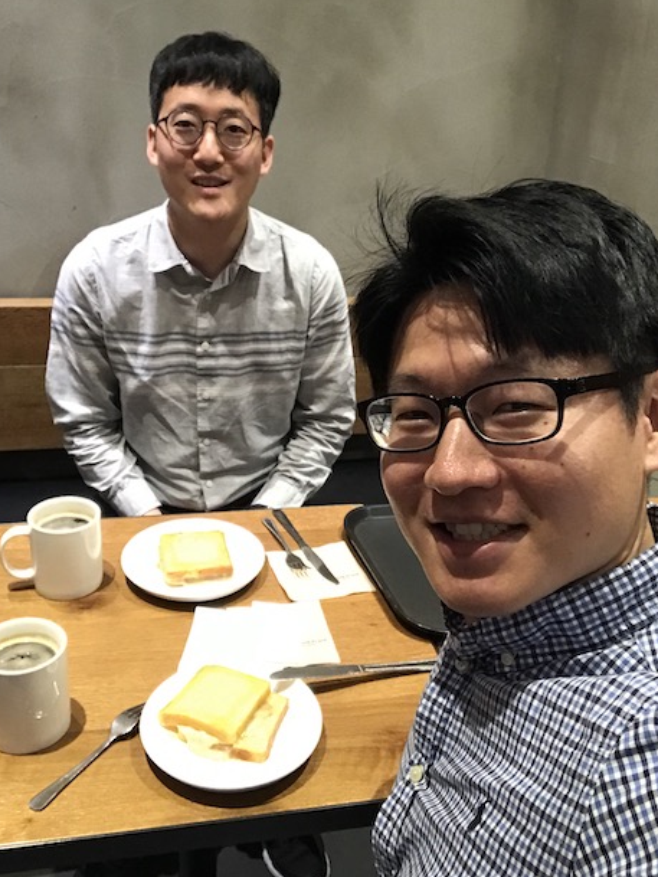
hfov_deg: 40.7
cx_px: 324
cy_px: 415
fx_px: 887
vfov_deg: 52.6
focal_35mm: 35
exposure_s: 1/30
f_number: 2.2
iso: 200
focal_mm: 2.87
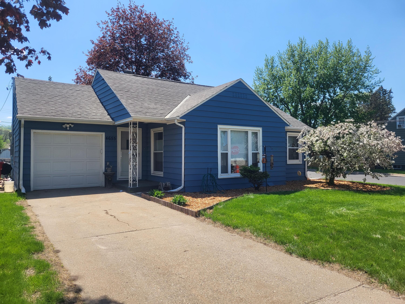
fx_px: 304
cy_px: 152
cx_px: 202
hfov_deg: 67.3
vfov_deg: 53.1
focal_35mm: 26
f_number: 1.8
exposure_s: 1/1770
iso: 40
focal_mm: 5.4
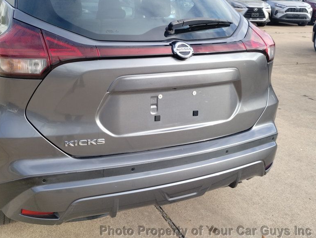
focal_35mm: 37
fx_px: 338
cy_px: 88
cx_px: 125
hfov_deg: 49.7
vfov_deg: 38.5
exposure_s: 1/241
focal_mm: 4.27
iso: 100
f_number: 1.8
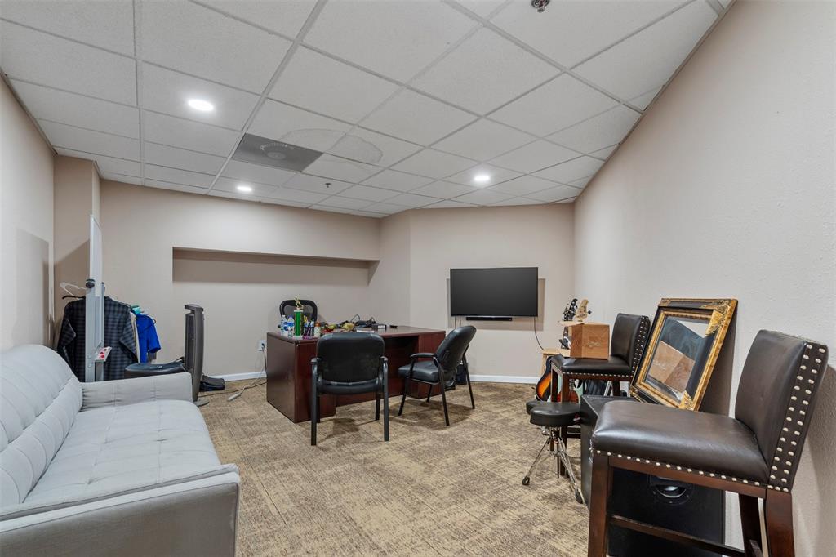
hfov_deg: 96.8
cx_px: 418
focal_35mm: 16
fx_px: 371
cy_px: 278
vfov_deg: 73.7
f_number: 9
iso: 160
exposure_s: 1.3
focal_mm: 16
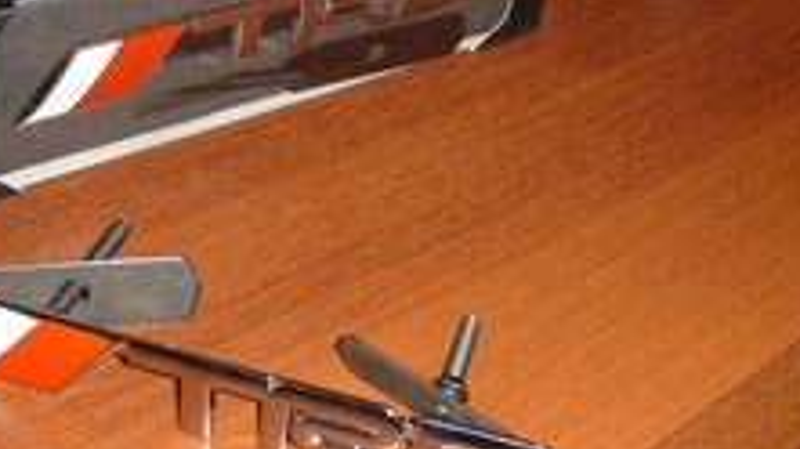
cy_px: 134
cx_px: 326
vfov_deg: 16.9
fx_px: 1505
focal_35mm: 71
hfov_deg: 29.7
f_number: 3.5
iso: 100
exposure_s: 1/45
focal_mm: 6
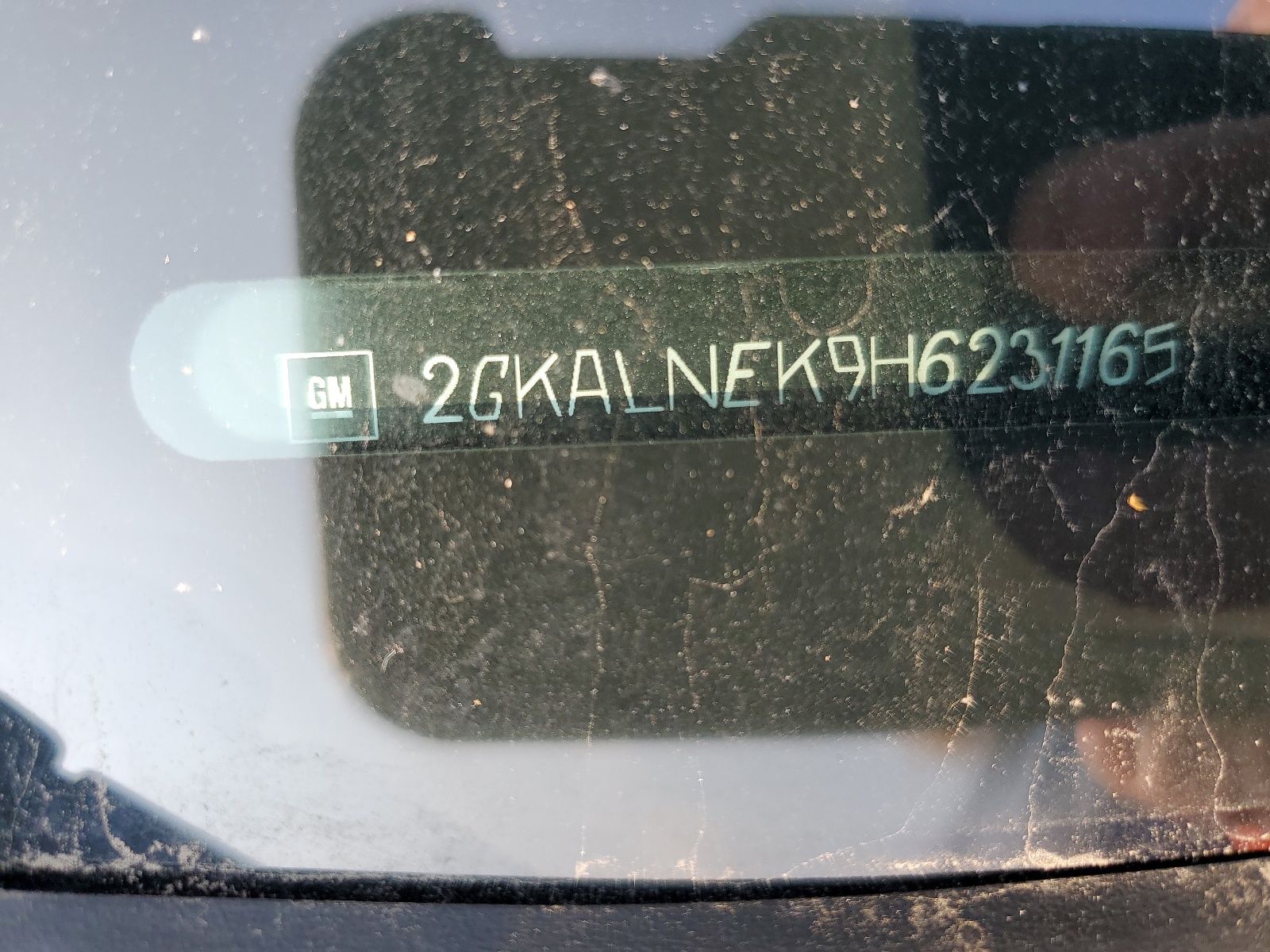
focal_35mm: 26
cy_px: 476
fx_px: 954
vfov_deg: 53.1
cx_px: 635
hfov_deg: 67.3
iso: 50
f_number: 1.5
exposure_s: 1/303
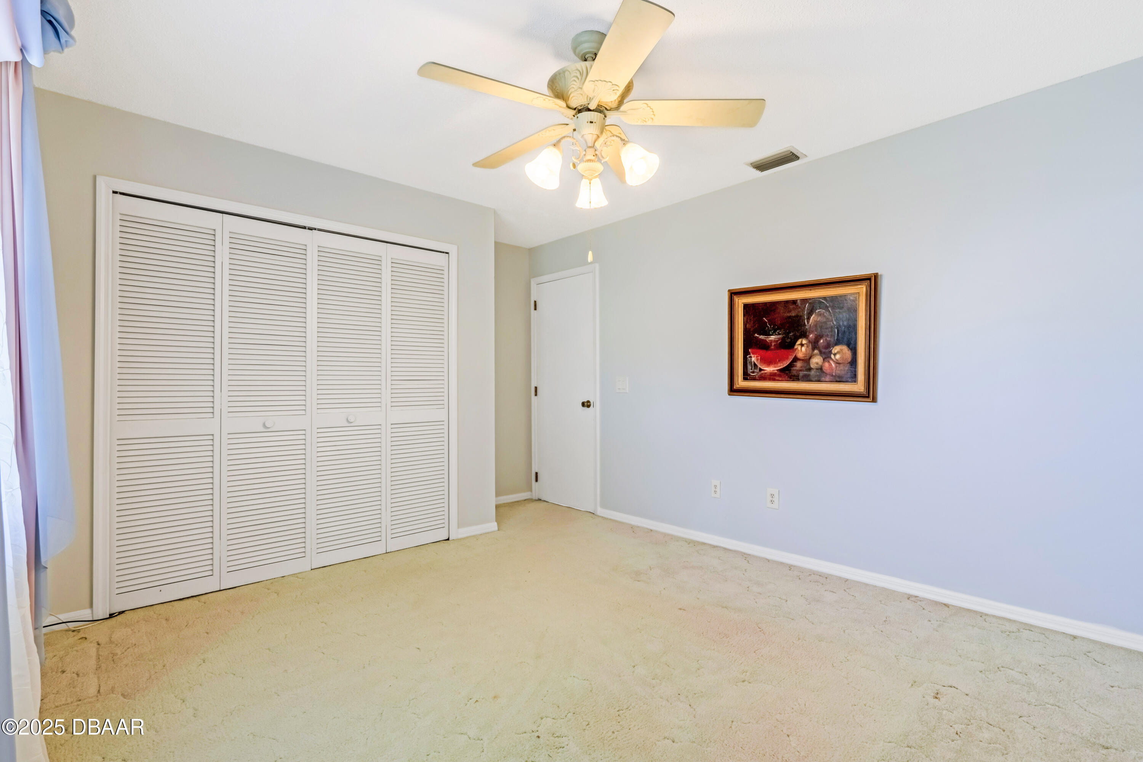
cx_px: 572
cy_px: 381
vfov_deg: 72.1
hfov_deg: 95.0
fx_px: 524
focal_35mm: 16
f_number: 9
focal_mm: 11
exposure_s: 1/200
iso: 250
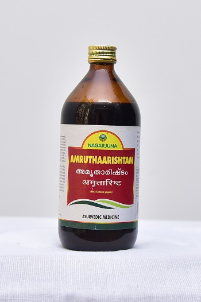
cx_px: 100
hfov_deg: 30.5
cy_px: 151
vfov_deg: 44.5
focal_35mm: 44
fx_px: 369
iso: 1250
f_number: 4
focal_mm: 44
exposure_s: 1/100
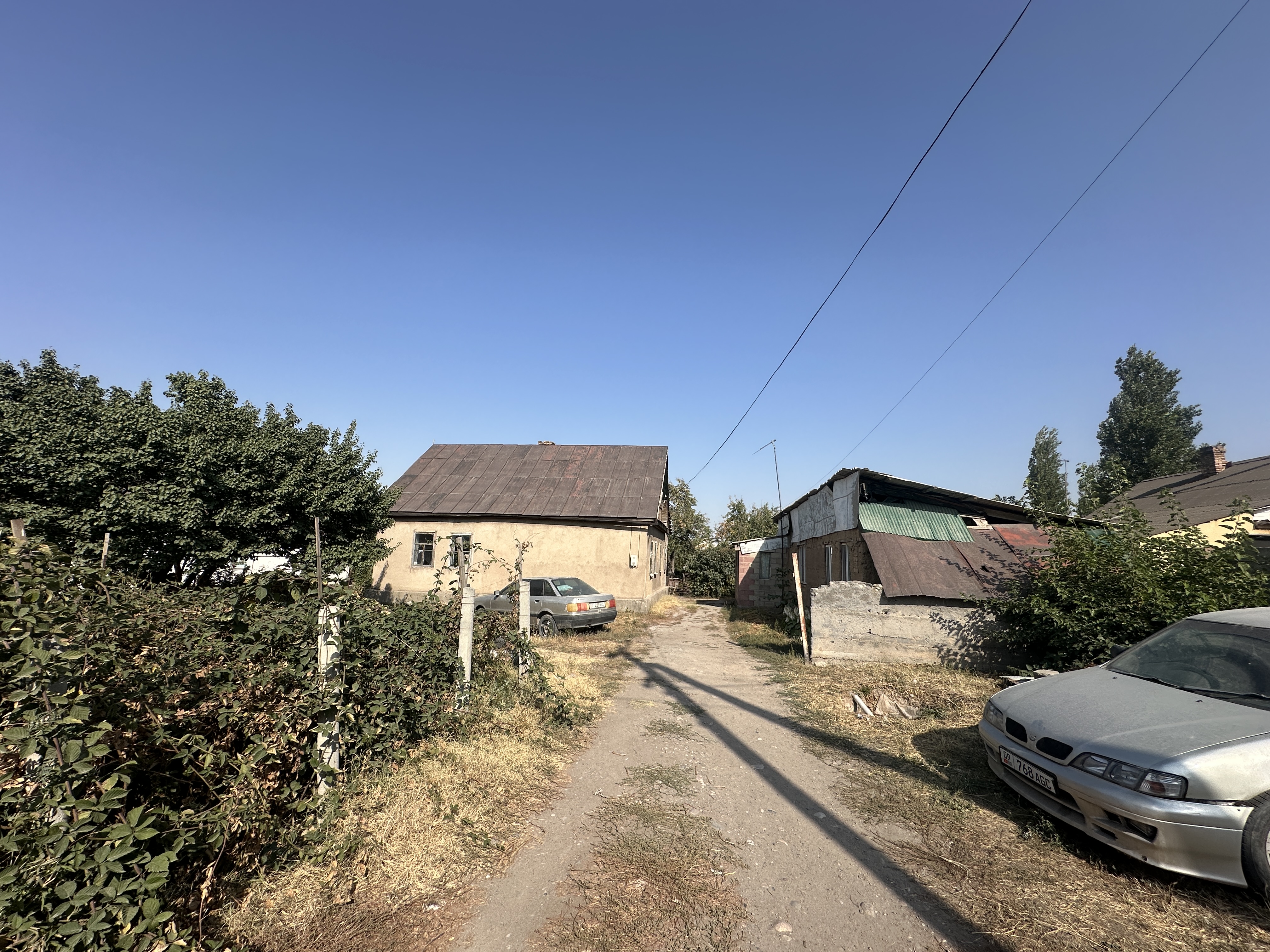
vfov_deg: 85.7
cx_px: 635
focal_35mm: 14
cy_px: 476
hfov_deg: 102.1
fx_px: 514
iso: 50
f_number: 2.2
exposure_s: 1/2174
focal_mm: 2.22
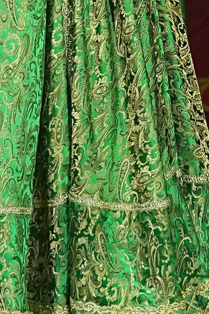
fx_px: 9709
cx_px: 221
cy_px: -230
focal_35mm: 1115
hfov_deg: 1.2
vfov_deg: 1.8
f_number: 4
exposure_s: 1/400
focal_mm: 145
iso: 2000
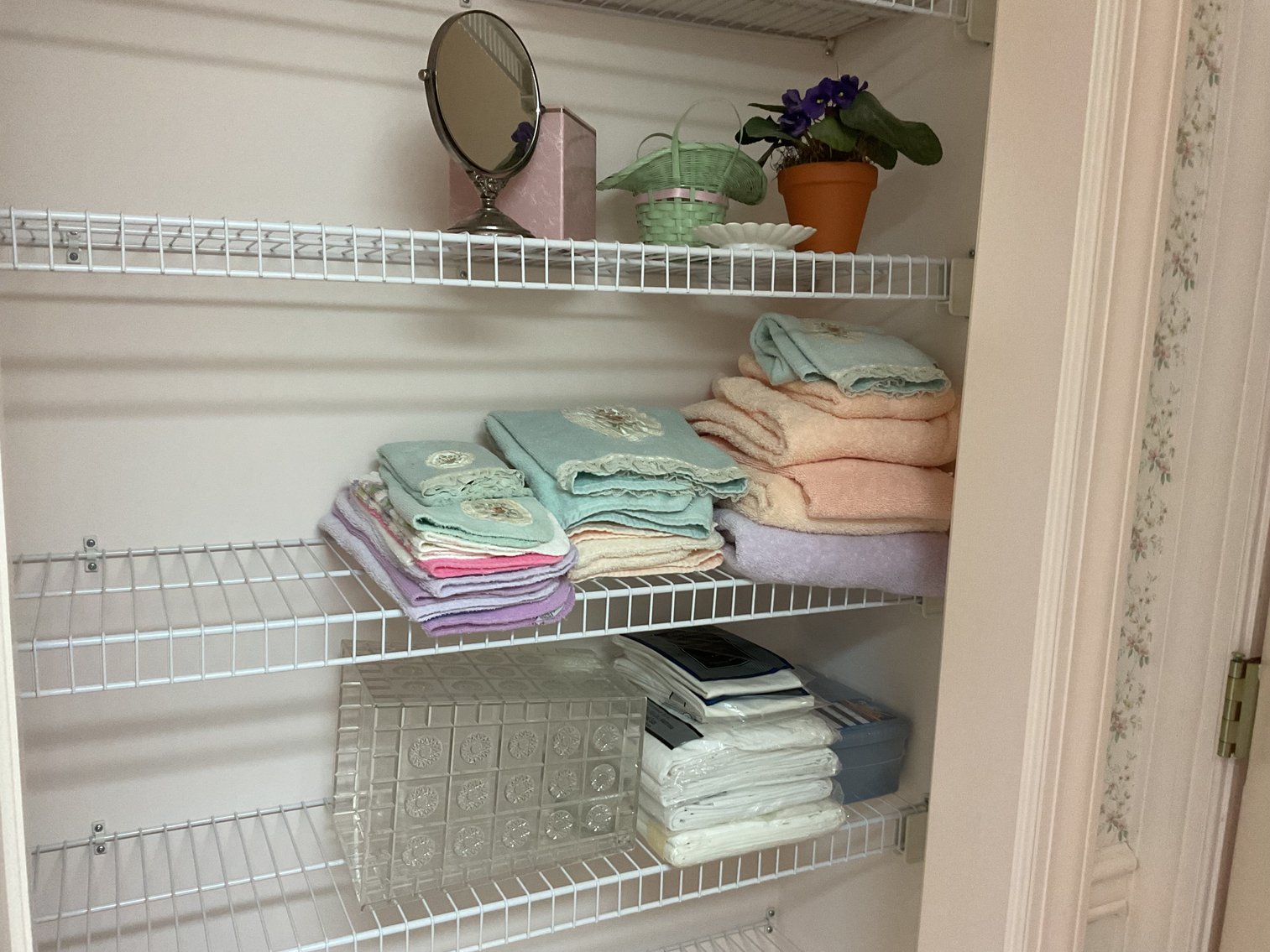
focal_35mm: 29
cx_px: 635
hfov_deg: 61.7
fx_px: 1064
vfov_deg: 48.2
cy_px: 476
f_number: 1.8
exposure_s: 1/60
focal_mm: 3
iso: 160
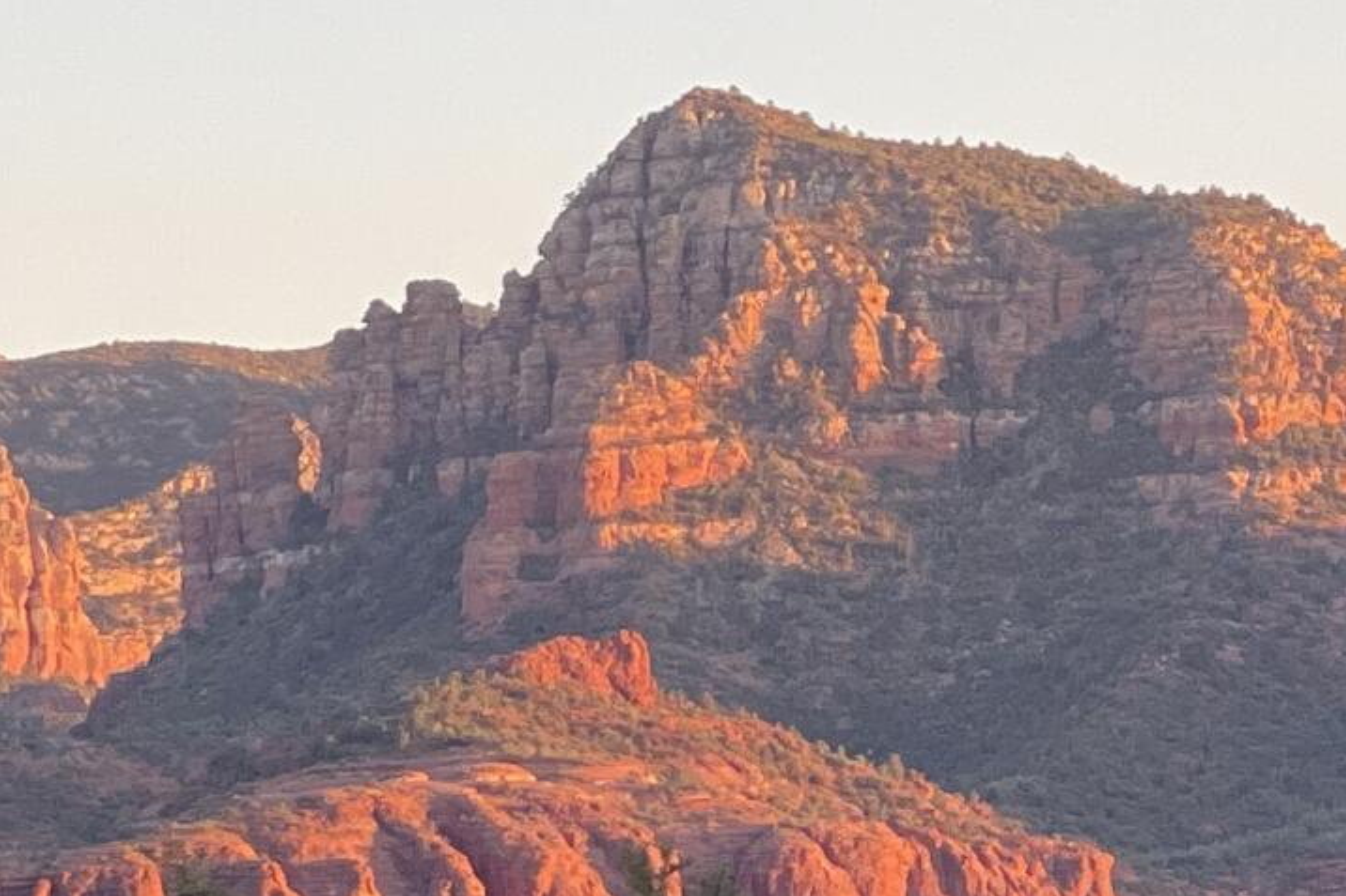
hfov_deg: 7.4
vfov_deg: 4.9
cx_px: 1222
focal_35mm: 279
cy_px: 701
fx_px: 10428
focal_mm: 7.5
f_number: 2.2
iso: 25
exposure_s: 1/121
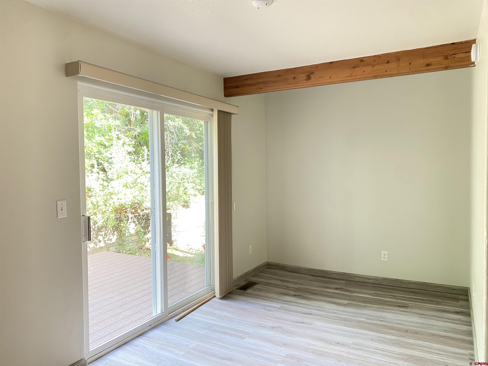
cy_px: 183
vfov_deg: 53.1
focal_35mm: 26
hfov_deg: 67.3
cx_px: 244
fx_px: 367
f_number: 1.8
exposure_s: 1/60
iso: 80
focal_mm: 4.25
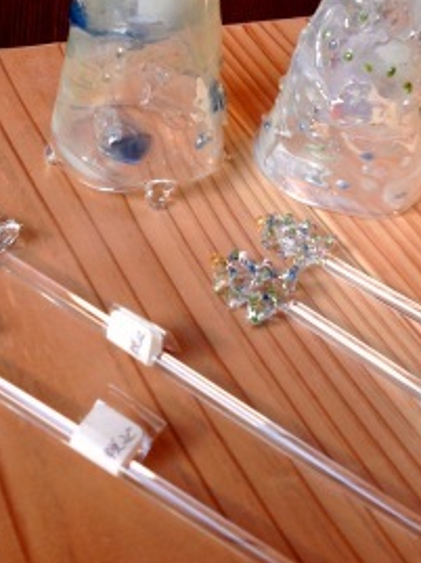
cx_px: 213
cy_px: 98
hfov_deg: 22.5
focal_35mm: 65
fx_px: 1057
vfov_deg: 29.1
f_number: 2.4
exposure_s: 1/15
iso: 64
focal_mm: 4.28
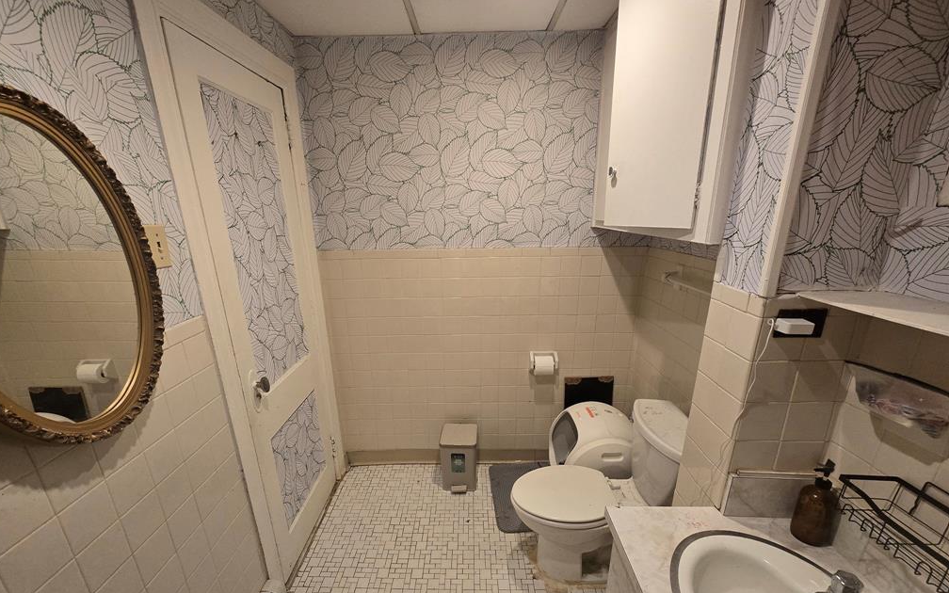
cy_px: 345
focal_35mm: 14
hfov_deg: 105.3
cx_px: 469
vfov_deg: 78.0
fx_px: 362
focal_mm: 2.2
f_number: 2.2
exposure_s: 1/60
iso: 400
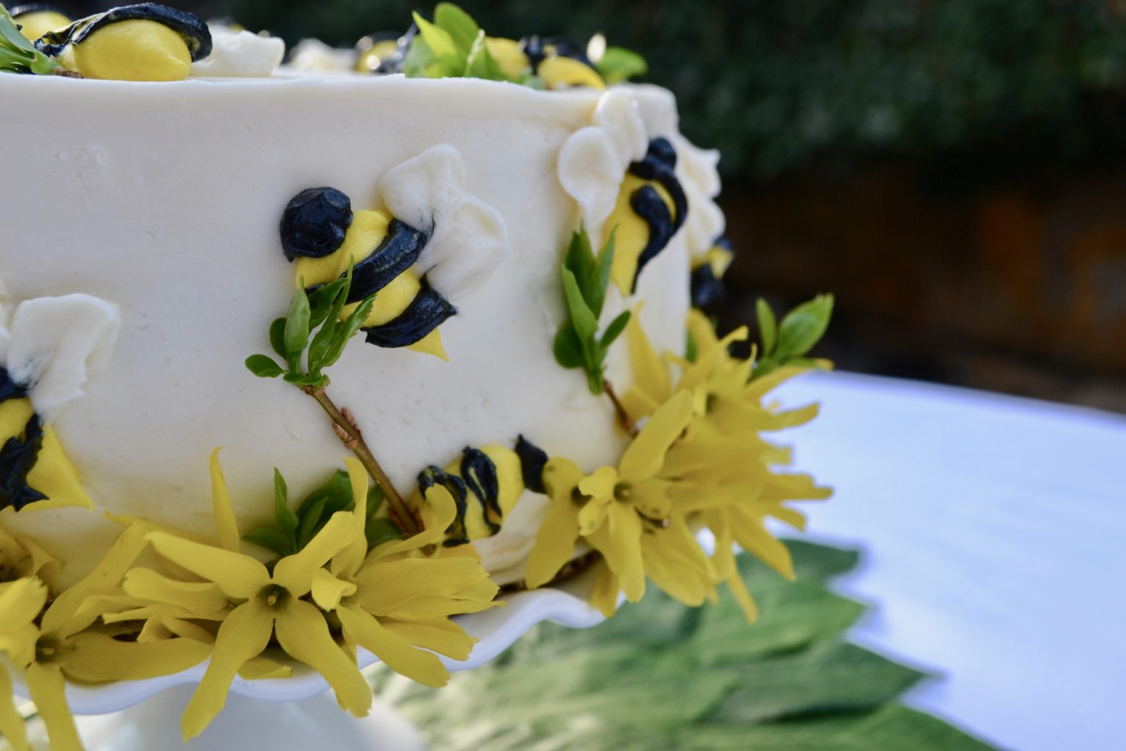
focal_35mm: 39
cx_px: 563
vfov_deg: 34.2
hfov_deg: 49.6
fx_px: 1220
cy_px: 376
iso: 180
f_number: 5.6
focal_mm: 26
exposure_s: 1/125
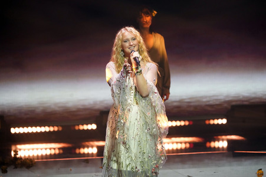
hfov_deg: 5.2
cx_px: 133
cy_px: 88
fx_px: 2909
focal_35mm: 394
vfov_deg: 3.5
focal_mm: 394
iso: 6400
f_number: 6.3
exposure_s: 1/160
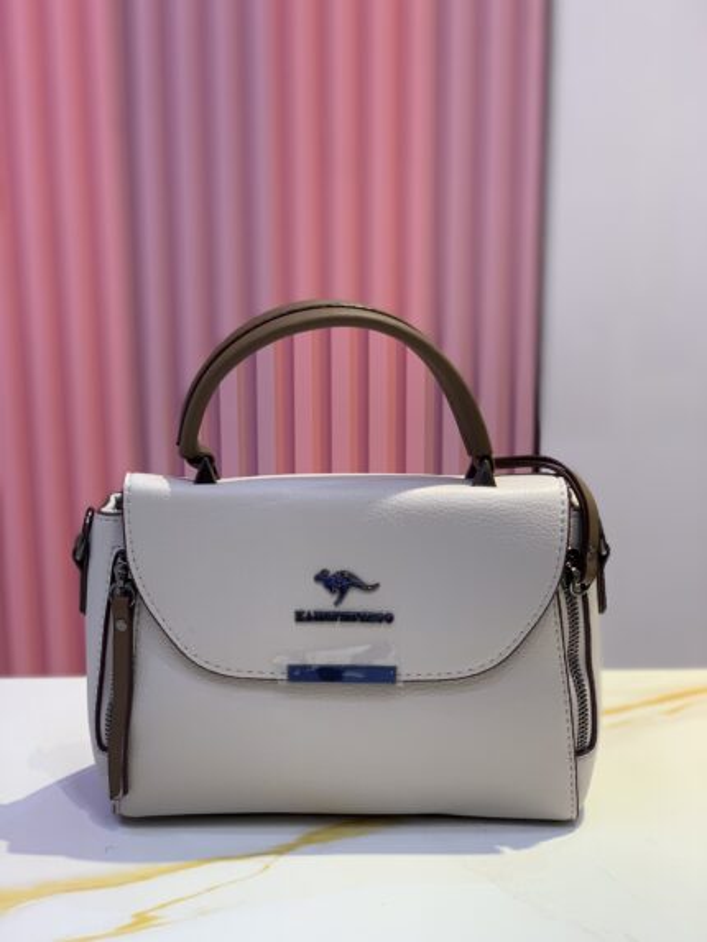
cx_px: 354
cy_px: 471
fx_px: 1416
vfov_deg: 36.8
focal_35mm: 52
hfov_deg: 28.0
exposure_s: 1/100
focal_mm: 6
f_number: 2.4
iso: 80
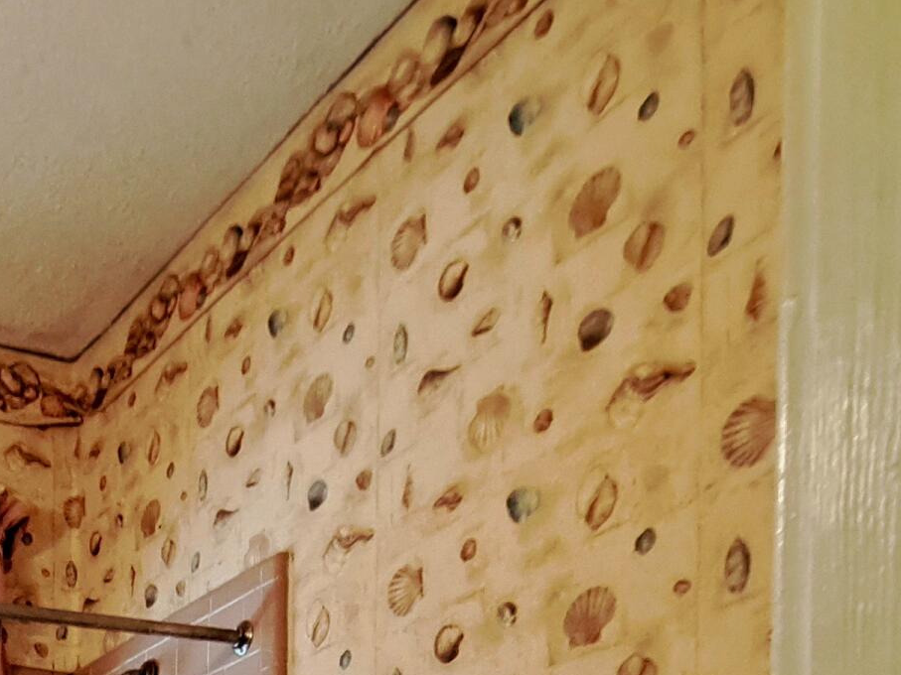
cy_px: 1100
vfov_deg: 23.7
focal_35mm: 43
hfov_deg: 37.7
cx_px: -57
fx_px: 1119
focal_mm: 1.74
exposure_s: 1/30
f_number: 2.2
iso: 200
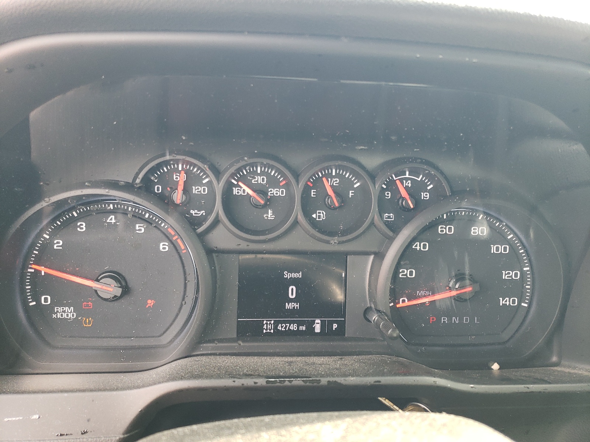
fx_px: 443
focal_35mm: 26
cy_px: 221
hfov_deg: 67.3
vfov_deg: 53.1
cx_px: 295
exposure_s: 1/100
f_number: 1.5
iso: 90
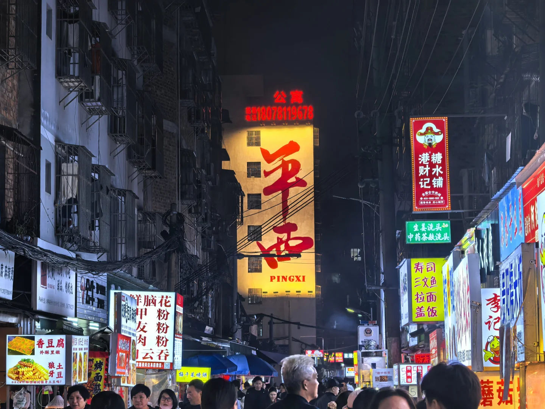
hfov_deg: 20.4
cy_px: 204
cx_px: 272
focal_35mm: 96
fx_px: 1511
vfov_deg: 15.4
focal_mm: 15
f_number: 2.1
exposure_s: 2
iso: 50
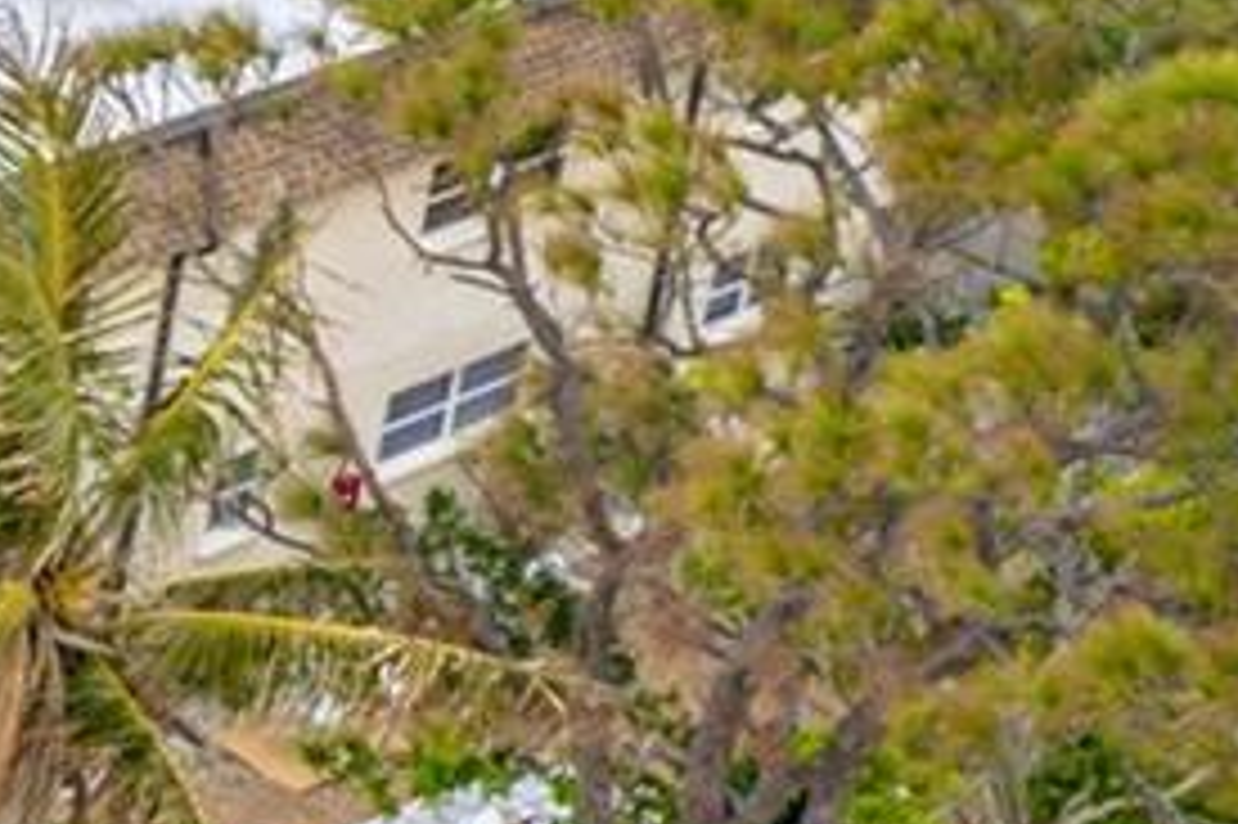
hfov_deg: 12.3
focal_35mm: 128
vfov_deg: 10.4
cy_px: -313
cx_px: -1850
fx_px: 4399
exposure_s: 1/1500
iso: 150
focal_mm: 8.38
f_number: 2.8
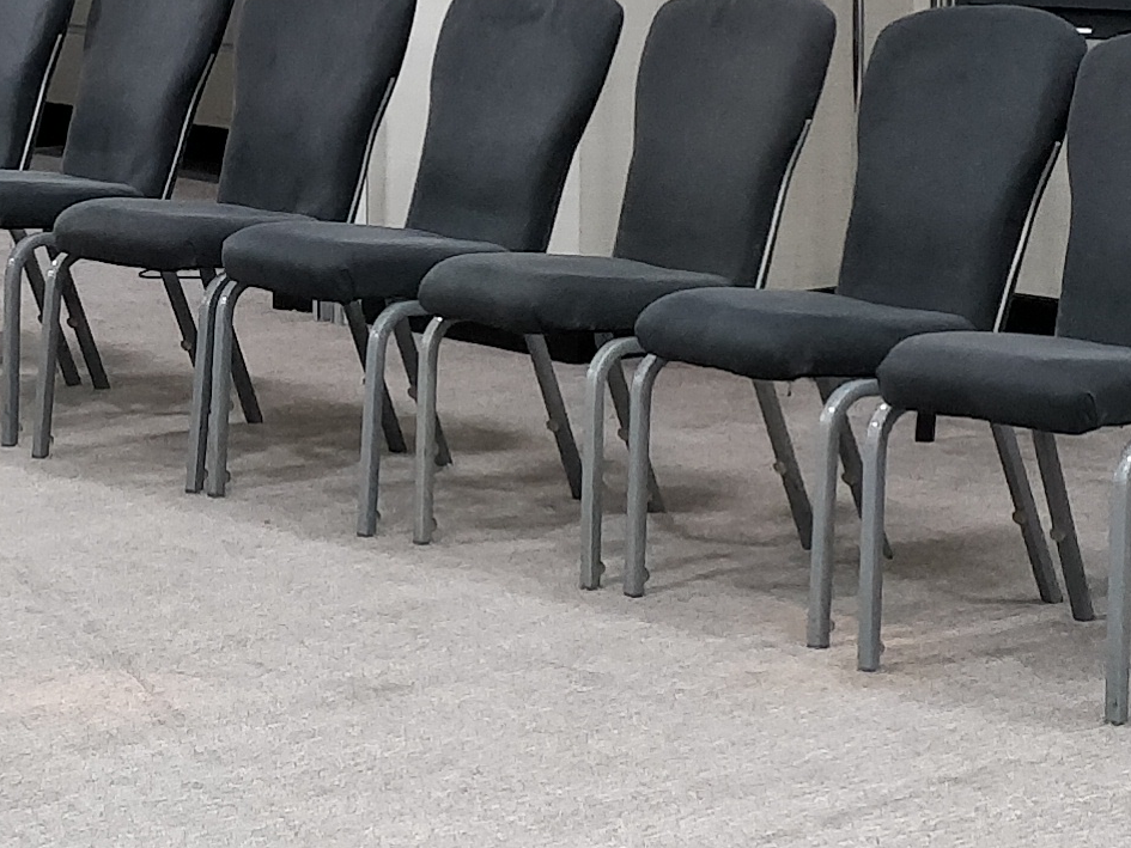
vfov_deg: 12.6
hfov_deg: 16.6
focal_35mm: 117
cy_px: 219
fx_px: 3823
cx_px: 111
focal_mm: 4.1
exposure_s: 1/50
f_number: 1.7
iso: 800
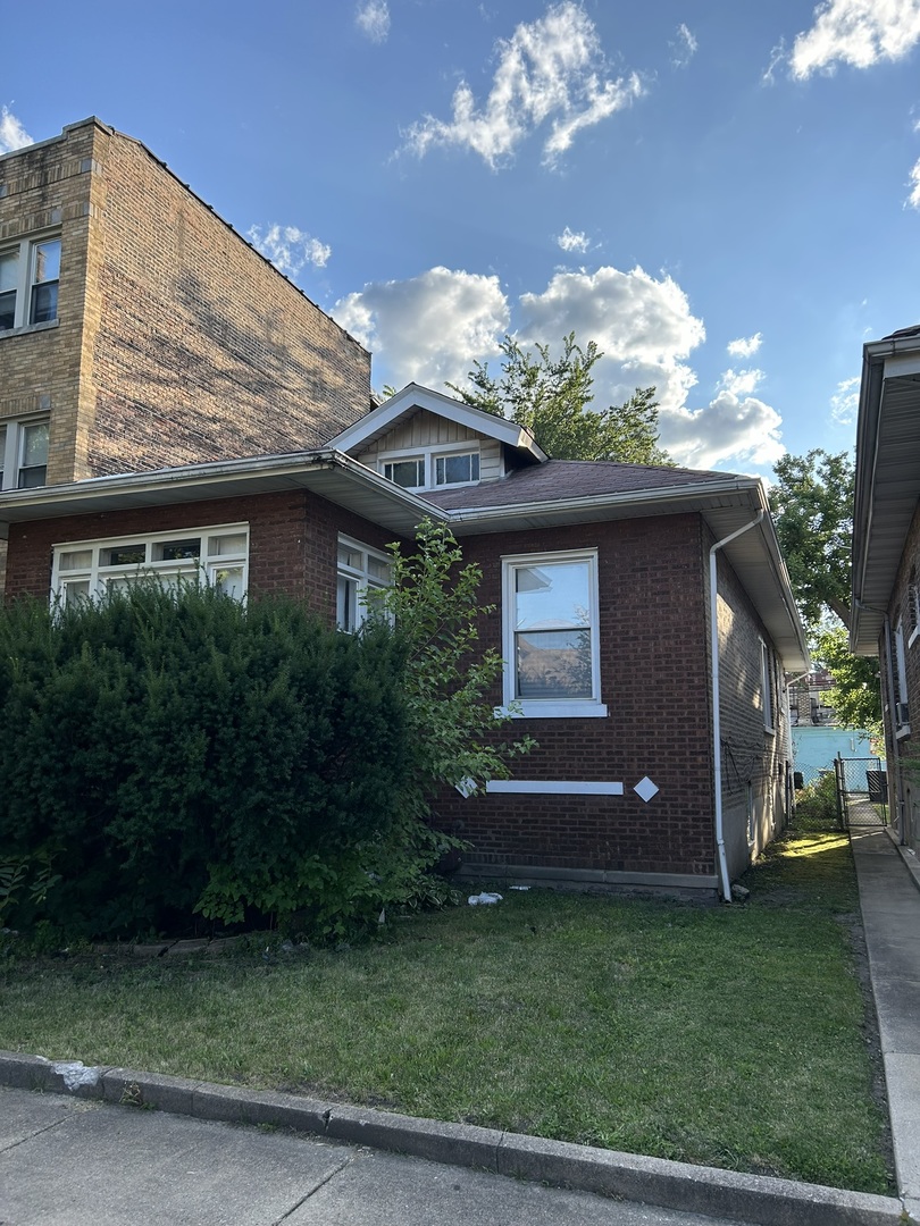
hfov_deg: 53.1
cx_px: 460
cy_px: 613
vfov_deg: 67.3
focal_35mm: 26
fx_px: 921
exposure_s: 1/1669
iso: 50
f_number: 1.5
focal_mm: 5.7
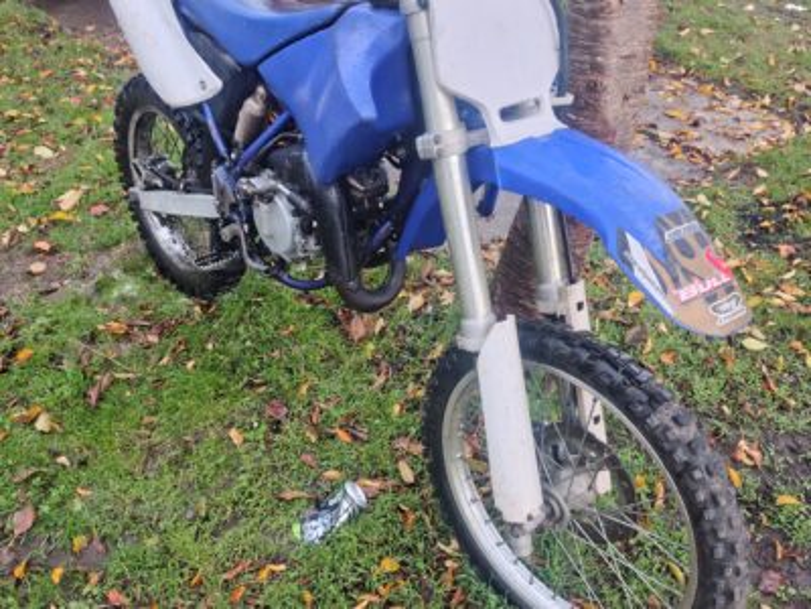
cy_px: 304
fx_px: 586
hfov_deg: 69.4
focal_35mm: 25
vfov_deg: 54.9
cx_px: 406
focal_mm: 4.71
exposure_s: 1/185
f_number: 1.7
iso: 143
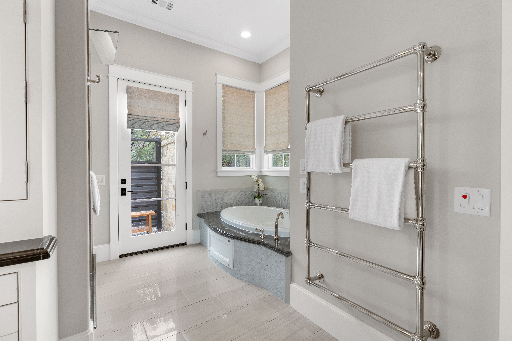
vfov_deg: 73.7
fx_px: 228
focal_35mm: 16
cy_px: 170
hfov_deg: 96.7
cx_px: 256
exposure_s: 1/8
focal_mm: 16
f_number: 7.1
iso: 320
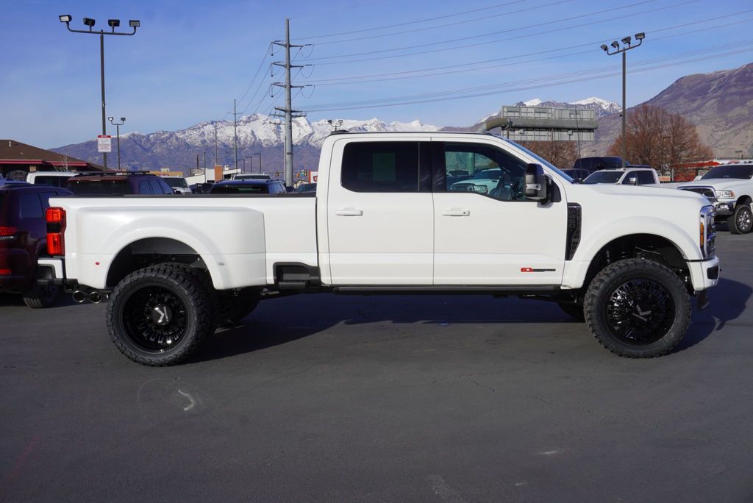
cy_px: 252
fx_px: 753
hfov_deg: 53.1
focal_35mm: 36
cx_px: 376
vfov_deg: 36.9
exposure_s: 1/200
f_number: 11
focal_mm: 24
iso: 100
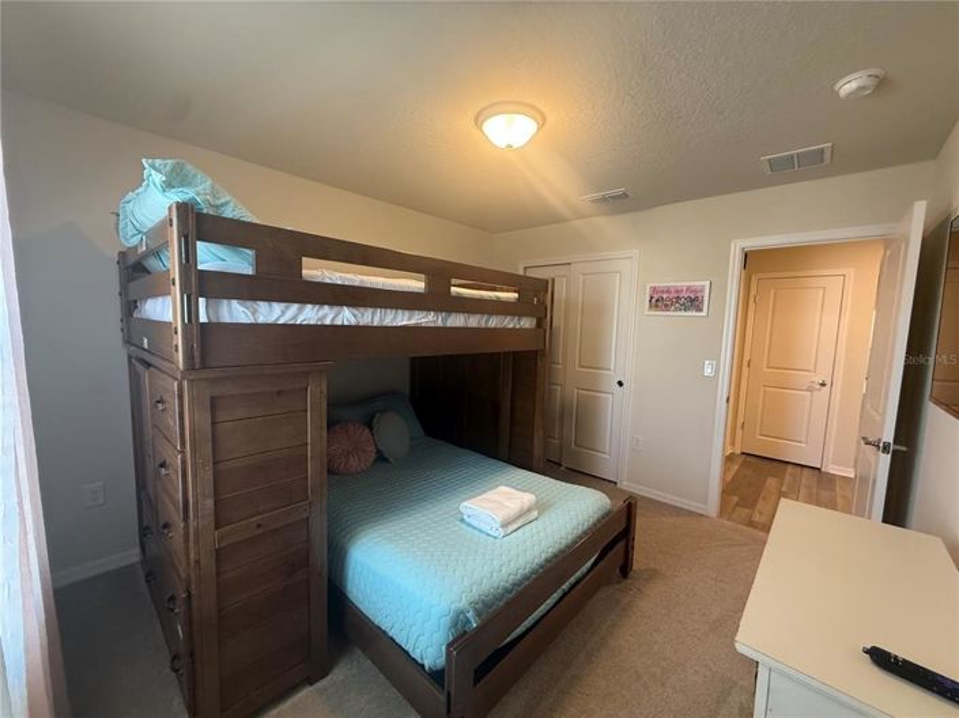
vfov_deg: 85.6
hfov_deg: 102.1
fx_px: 388
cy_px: 359
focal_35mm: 14
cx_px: 480
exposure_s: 1/60
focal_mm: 2.22
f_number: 2.2
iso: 250
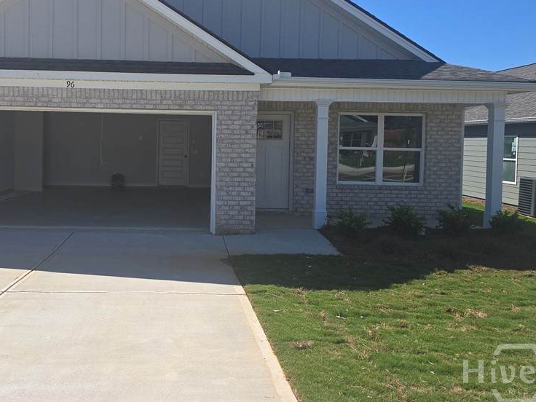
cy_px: 150
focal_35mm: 32
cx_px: 190
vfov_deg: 43.8
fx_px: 495
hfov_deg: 55.9
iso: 12
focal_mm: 6.3
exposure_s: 1/845
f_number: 1.7
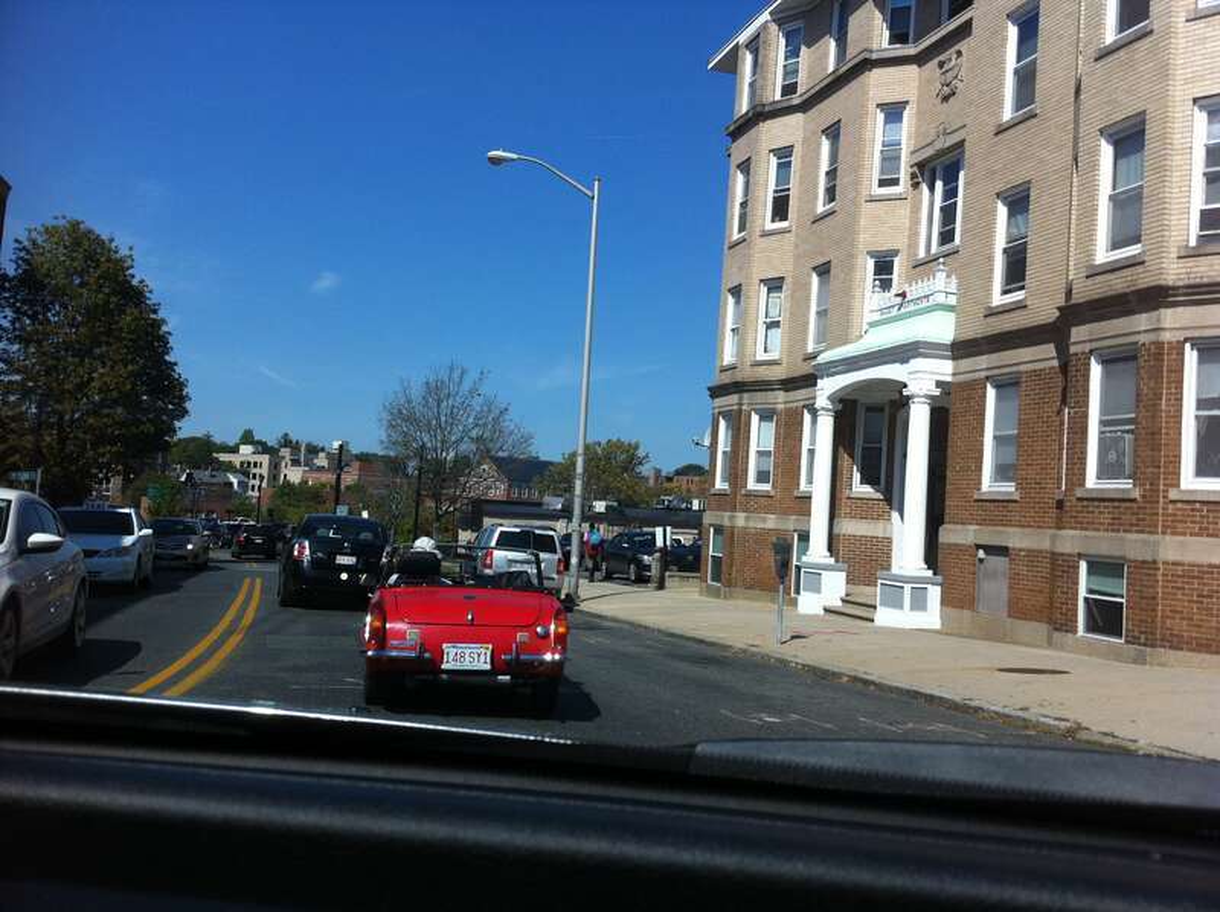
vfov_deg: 40.6
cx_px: 610
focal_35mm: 35
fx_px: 1232
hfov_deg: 52.7
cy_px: 456
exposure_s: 1/1207
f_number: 2.8
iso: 80
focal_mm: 3.85
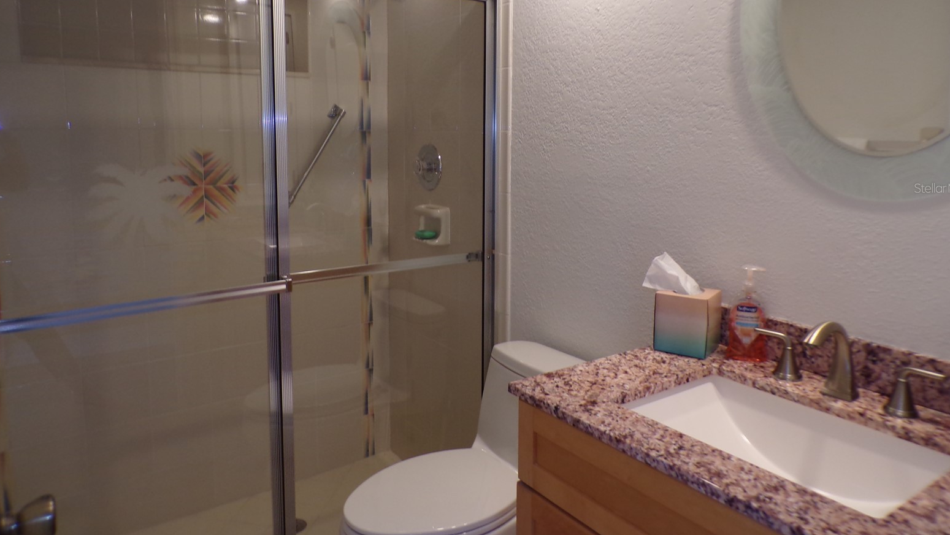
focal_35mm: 27
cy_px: 188
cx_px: 481
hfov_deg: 69.8
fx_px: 680
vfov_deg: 42.5
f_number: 3
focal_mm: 4.3
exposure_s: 1/34
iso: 94
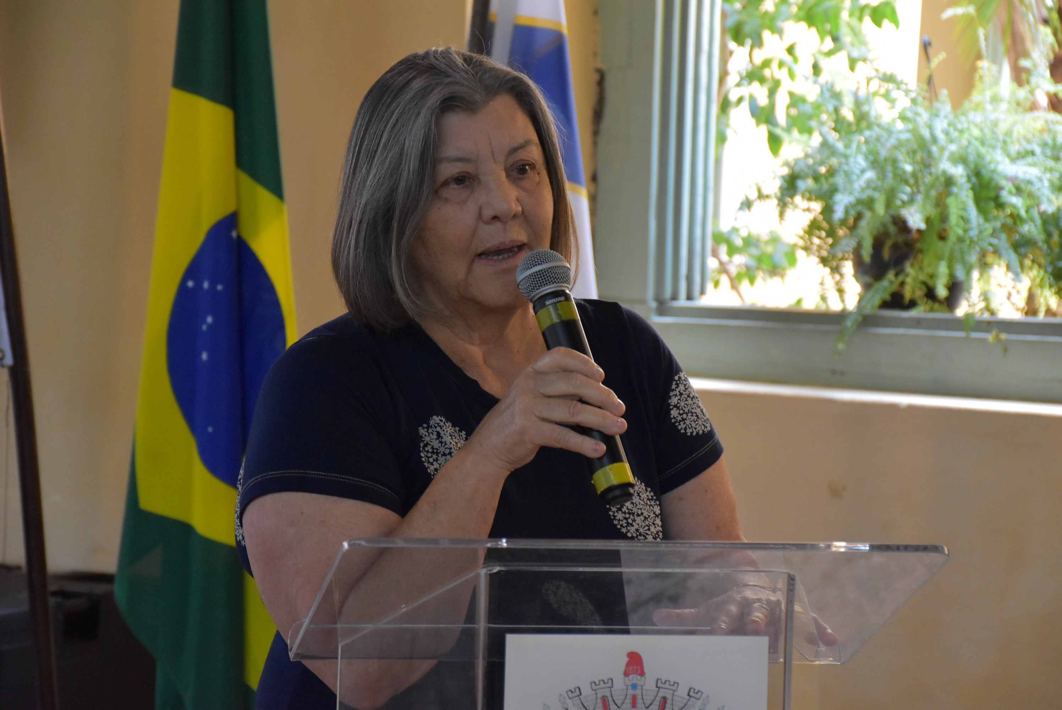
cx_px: 531
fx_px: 3764
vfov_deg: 10.8
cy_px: 355
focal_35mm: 128
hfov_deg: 16.1
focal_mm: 85
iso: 2200
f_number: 5.3
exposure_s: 1/125
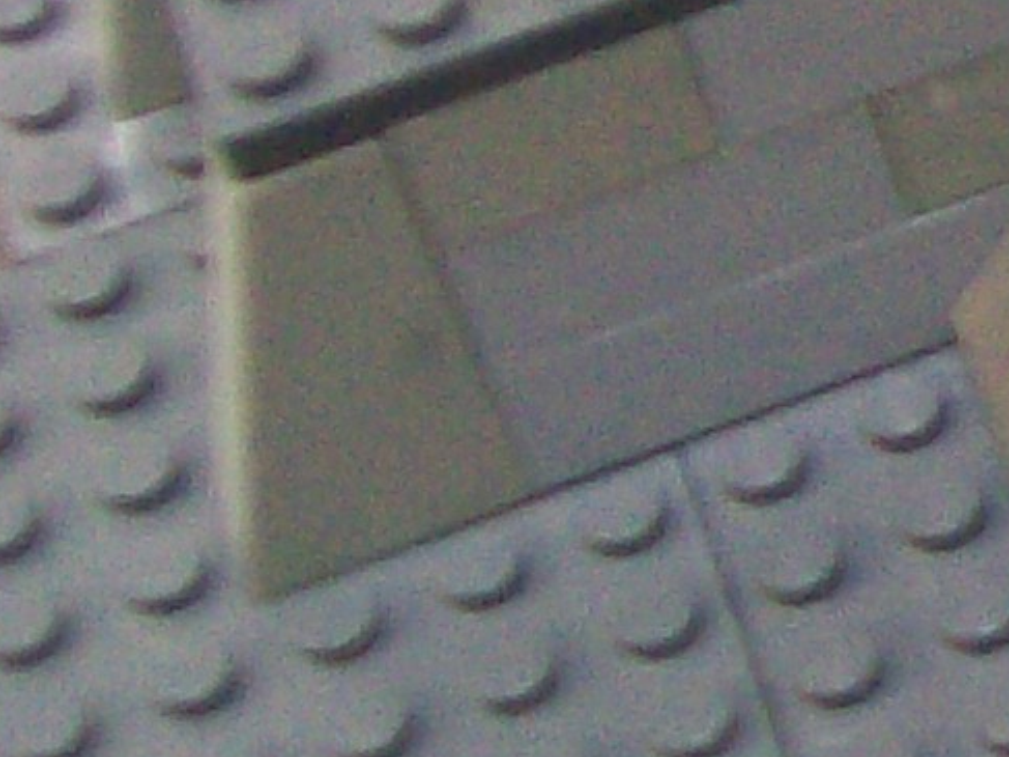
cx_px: 2988
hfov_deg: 7.7
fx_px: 6615
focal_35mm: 227
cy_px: -222
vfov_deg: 6.5
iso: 160
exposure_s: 1/19.8
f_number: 2.7
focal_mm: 6
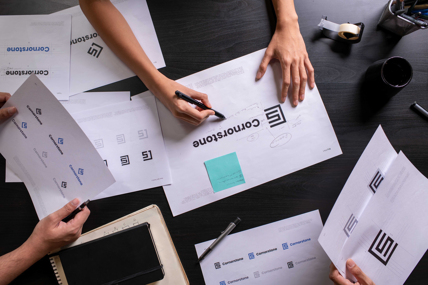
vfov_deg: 37.9
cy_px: 142
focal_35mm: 35
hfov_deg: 54.4
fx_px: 416
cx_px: 214
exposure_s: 1/50
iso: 200
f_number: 4
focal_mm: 35
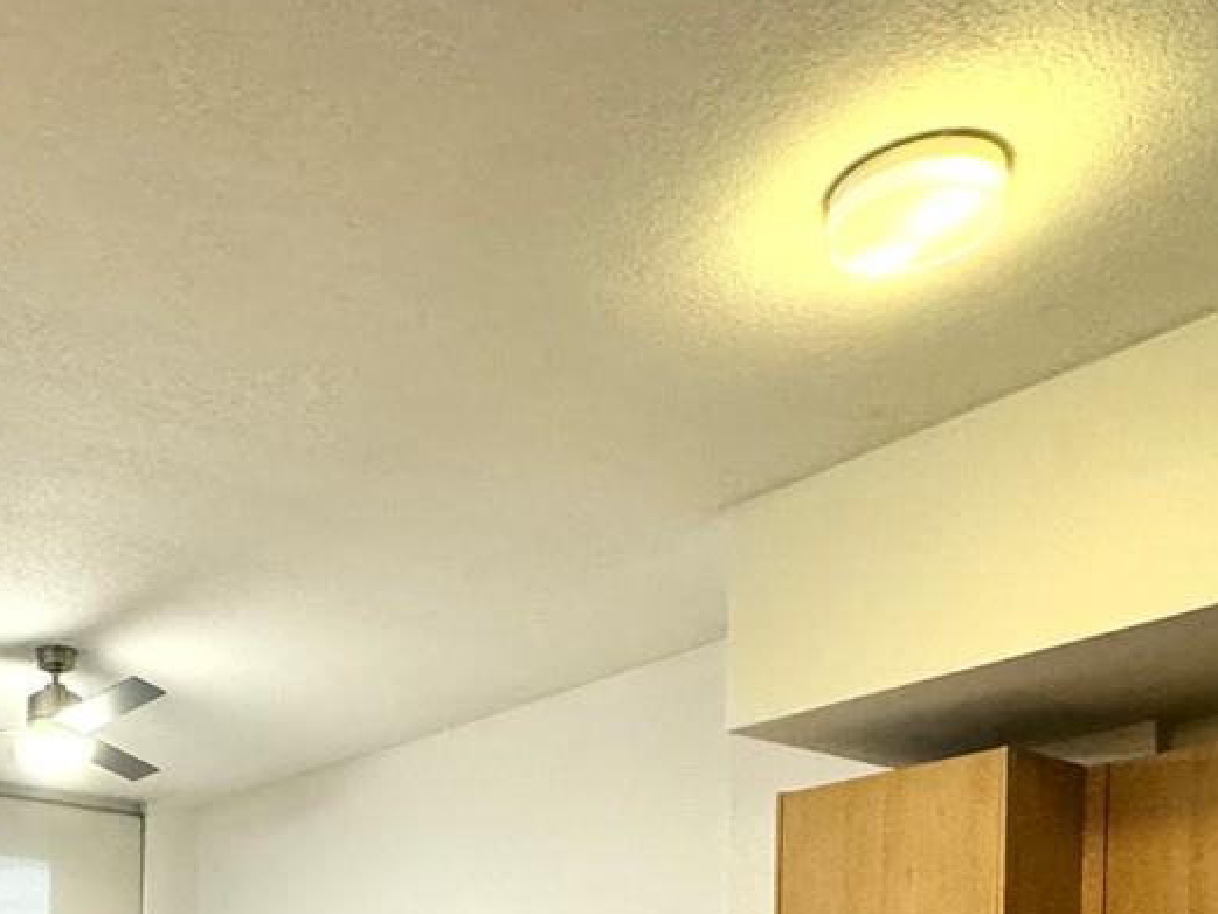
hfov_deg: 40.5
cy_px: 1152
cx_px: 119
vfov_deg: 28.3
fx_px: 1513
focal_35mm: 43
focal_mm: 2.22
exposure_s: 1/60
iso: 400
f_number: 2.2
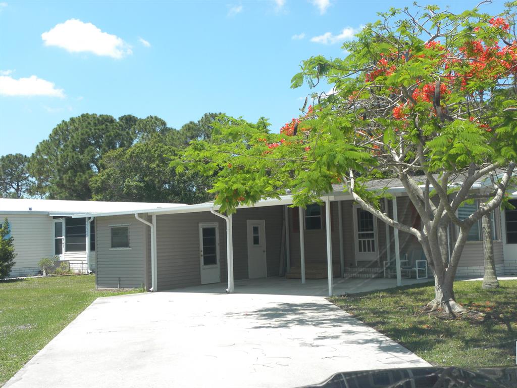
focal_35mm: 46
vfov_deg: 31.5
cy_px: 194
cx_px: 258
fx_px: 687
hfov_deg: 41.2
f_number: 4.5
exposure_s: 1/195
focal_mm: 8.2
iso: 64
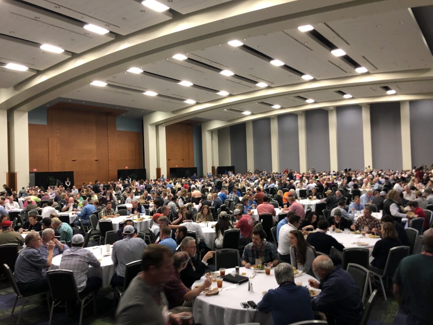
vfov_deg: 49.7
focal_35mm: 28
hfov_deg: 63.4
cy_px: 162
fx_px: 350
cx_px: 216
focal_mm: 3.99
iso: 64
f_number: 1.8
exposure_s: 1/15
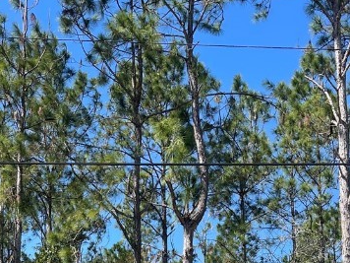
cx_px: 154
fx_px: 728
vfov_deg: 18.8
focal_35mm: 72
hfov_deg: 27.0
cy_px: 353
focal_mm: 5.1
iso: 32
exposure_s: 1/1976
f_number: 1.6
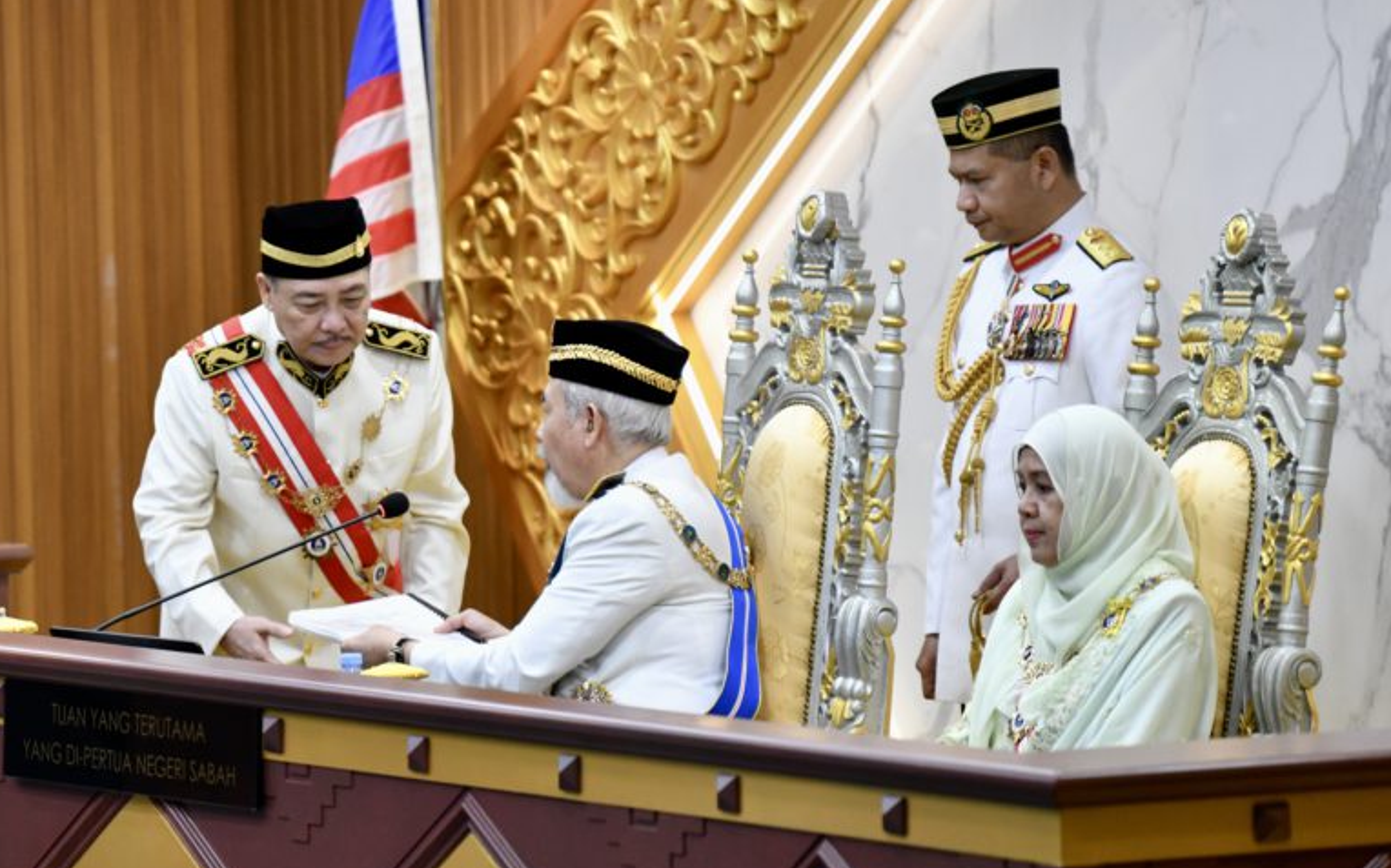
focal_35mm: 205
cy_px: 459
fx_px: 7769
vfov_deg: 6.4
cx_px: 694
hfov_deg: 10.2
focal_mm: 200
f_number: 3.2
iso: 1600
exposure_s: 1/250
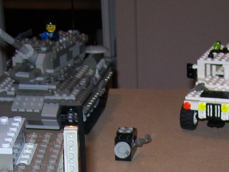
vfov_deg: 12.5
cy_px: 230
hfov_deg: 17.3
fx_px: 754
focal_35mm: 114
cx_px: 134
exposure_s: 1/64
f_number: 2.7
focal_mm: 6
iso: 80
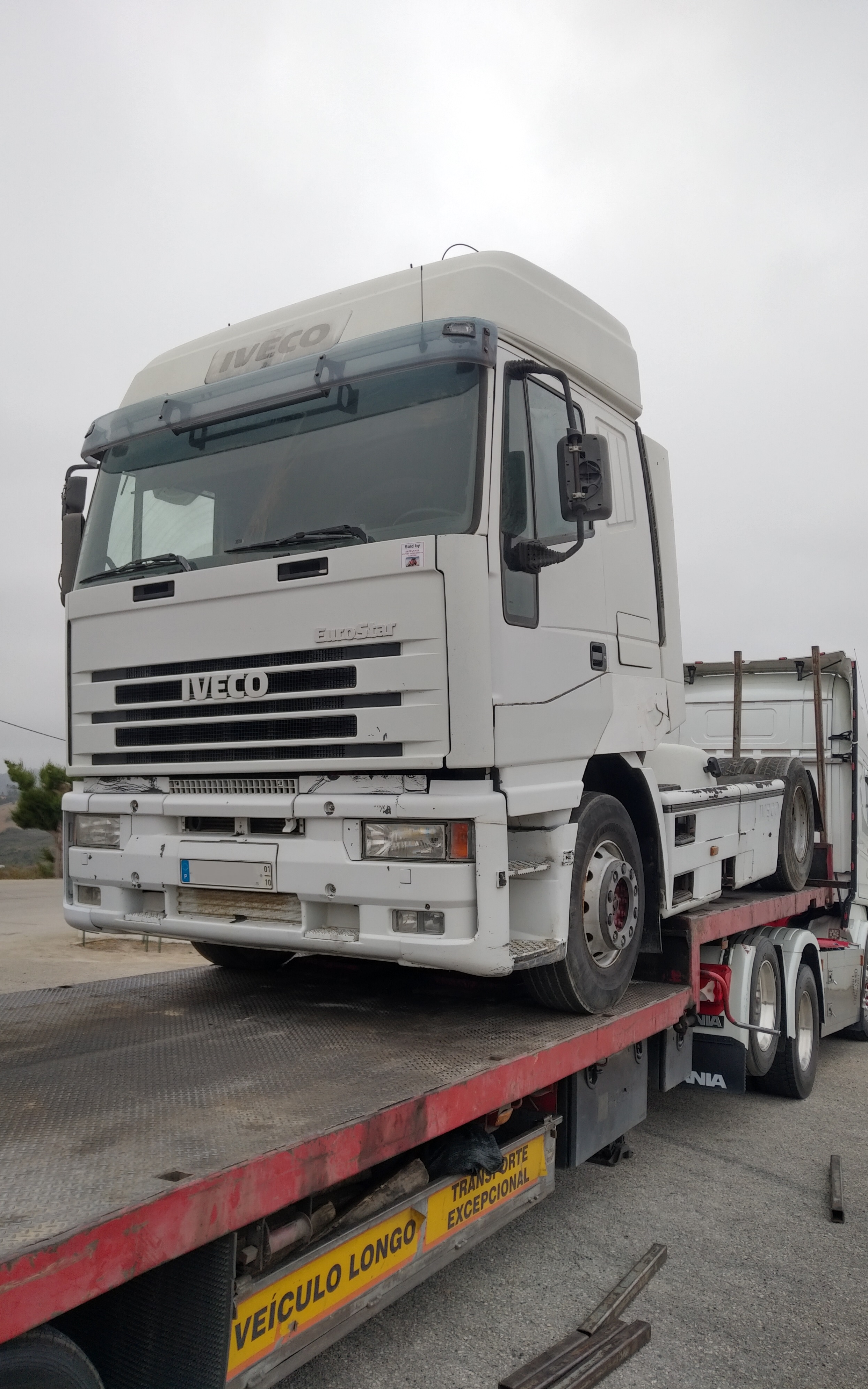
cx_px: 410
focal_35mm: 26
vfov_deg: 70.4
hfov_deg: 47.6
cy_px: 692
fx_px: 984
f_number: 2
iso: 100
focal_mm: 4.52
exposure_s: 1/1452
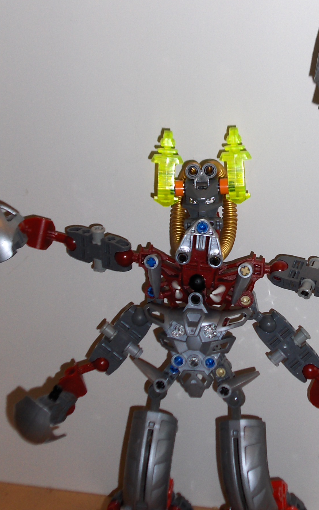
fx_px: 987
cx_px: 229
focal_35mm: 71
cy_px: 244
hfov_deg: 18.3
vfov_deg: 29.0
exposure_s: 1/60
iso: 57
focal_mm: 9.5
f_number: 3.2
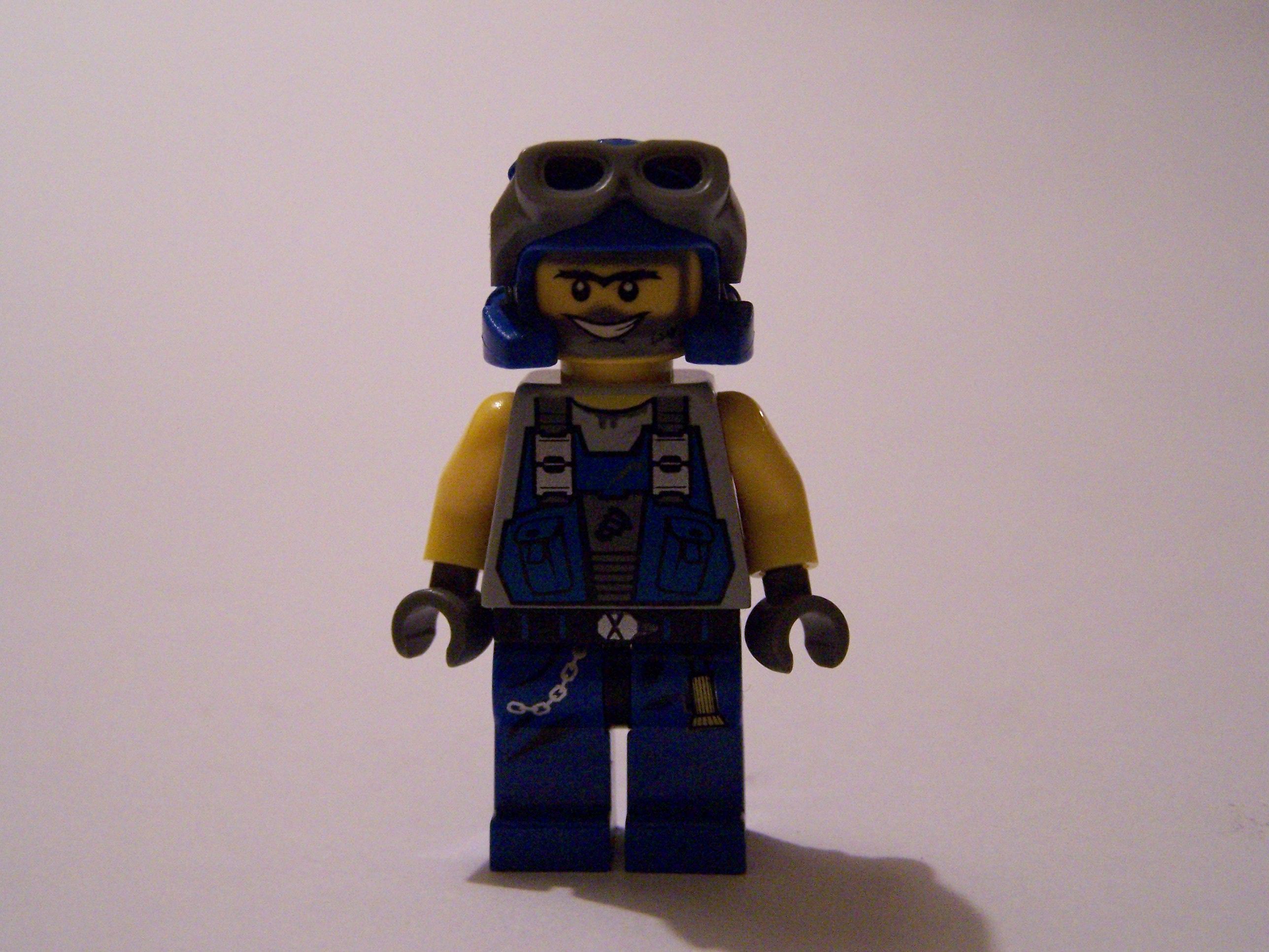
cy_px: 476
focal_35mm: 51
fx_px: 1870
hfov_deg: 37.5
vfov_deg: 28.6
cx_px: 634
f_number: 3
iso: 400
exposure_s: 1/30
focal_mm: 8.5
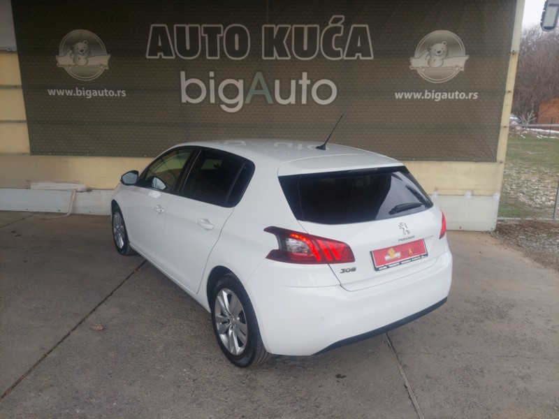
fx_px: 404
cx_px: 280
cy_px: 210
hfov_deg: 69.4
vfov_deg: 54.9
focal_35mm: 25
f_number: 1.8
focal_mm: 5.23
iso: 40
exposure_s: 1/179
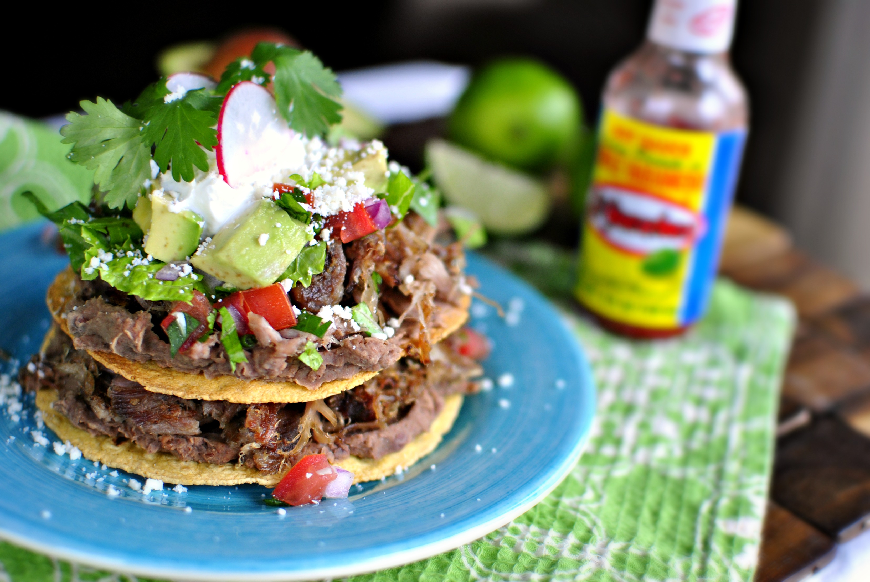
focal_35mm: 52
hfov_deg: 37.8
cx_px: 435
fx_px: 1270
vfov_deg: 25.8
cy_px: 291
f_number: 2
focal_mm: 35
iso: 220
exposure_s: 1/50
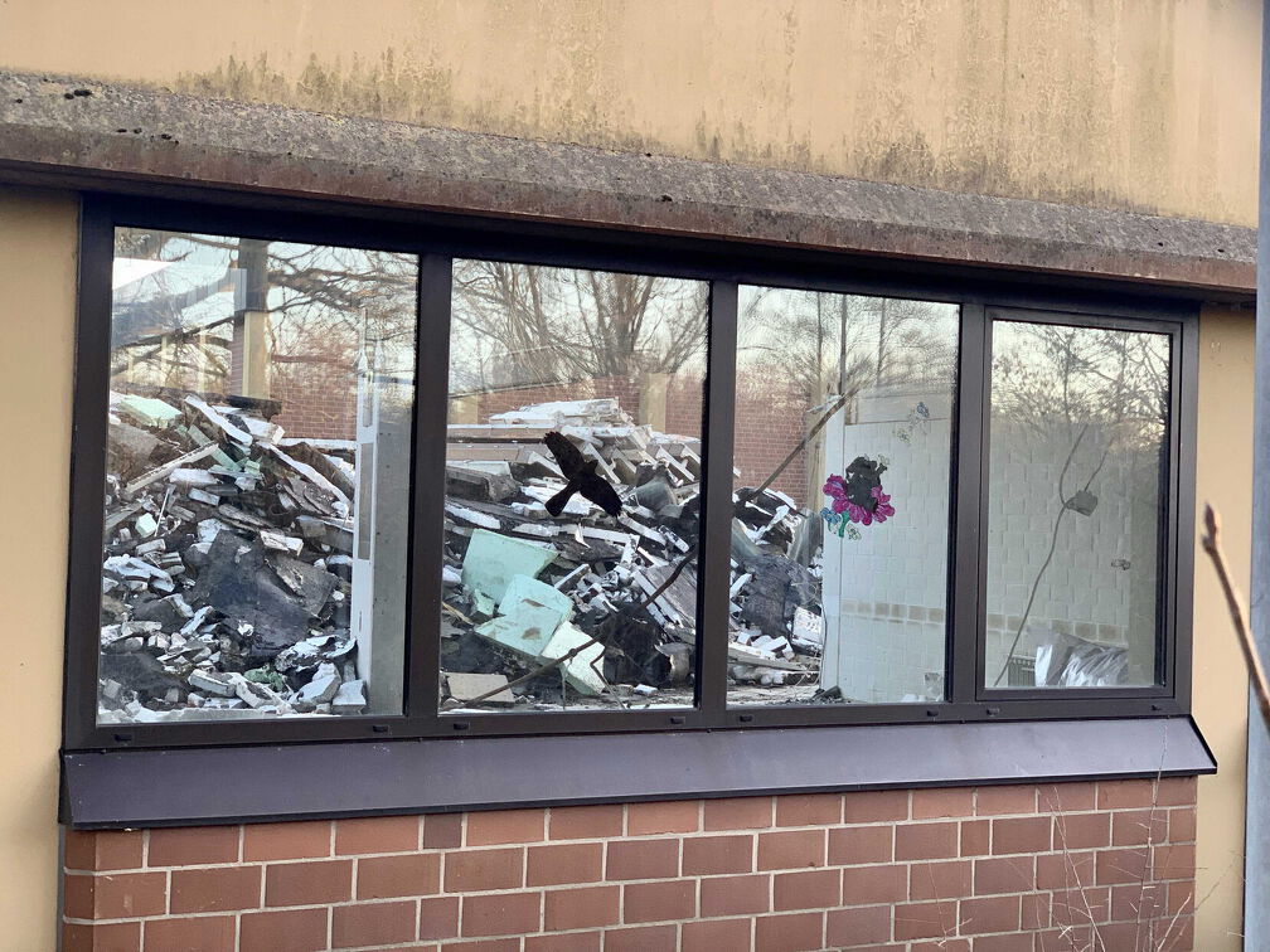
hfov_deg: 36.8
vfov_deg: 28.0
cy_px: 476
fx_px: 1908
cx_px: 635
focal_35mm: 52
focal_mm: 6
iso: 100
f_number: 2.4
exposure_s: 1/122
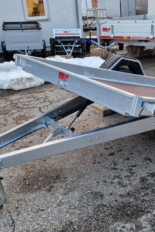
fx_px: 297
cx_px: 114
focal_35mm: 46
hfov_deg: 28.9
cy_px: 143
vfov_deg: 42.5
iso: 125
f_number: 1.8
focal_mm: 5.4
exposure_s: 1/180
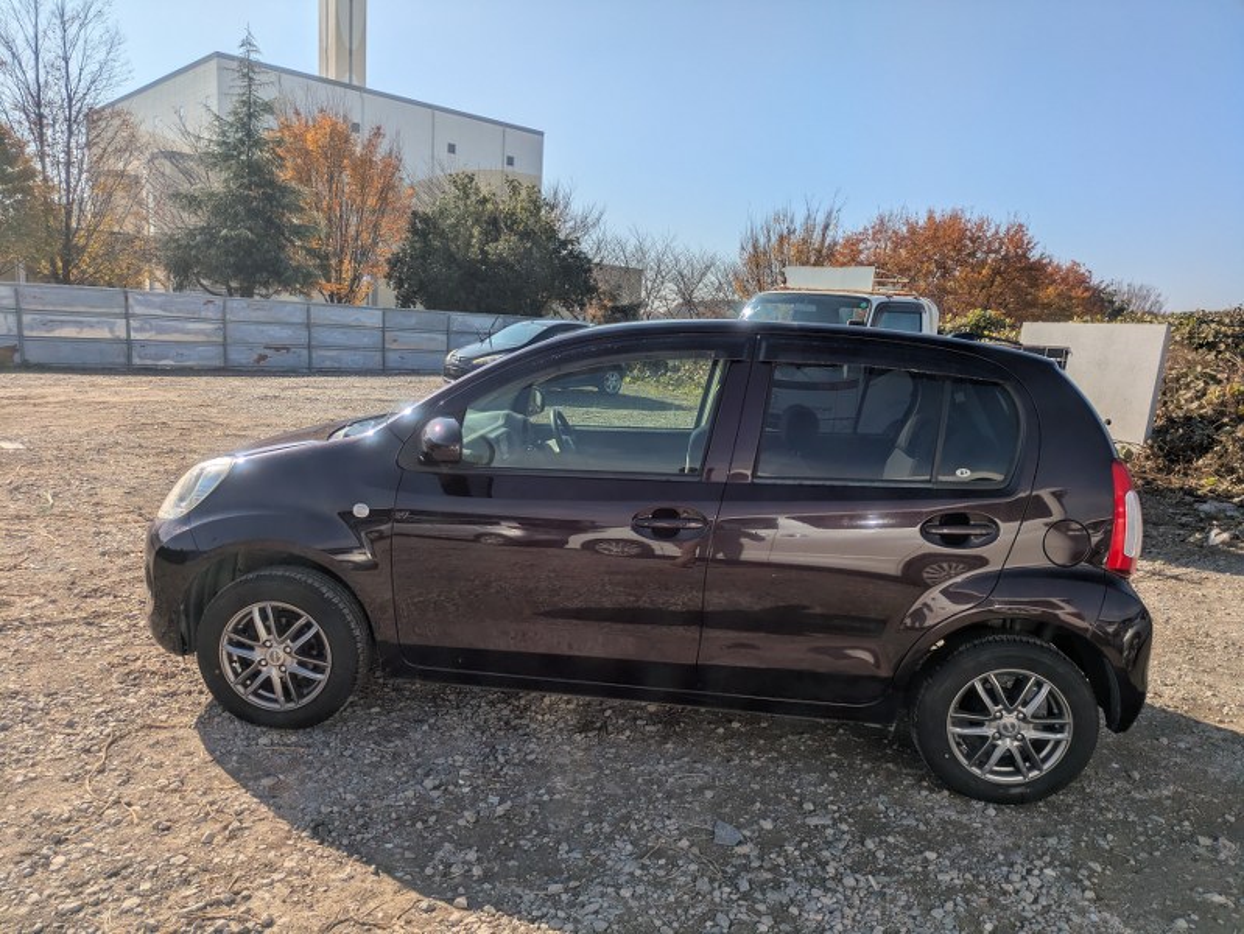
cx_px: 622
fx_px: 899
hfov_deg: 69.4
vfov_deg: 54.9
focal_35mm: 25
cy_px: 467
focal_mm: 5.43
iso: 44
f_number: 1.89
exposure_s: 1/2538
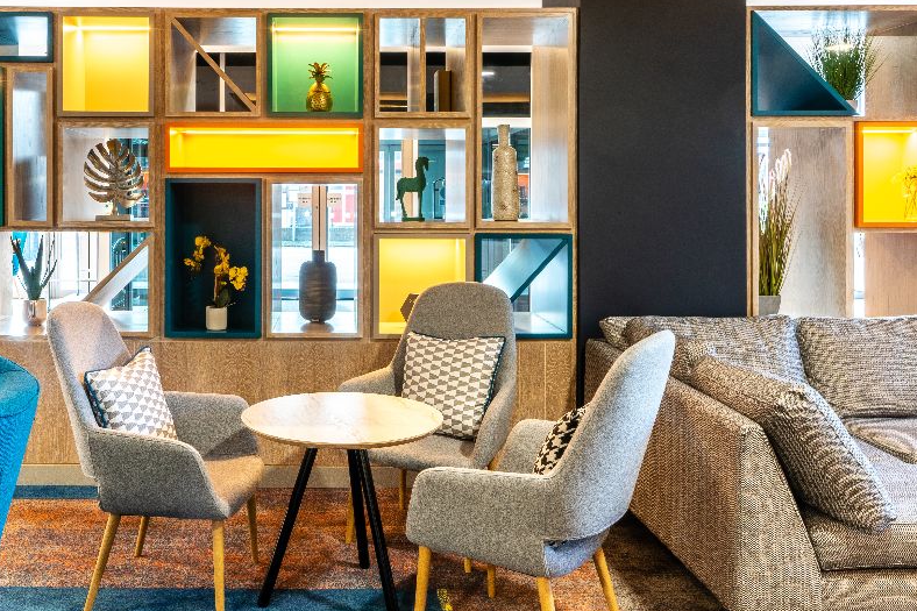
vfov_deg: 40.7
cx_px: 354
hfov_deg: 58.1
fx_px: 815
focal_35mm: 32
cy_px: 212
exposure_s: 1/3
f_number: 16
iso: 200
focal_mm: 21
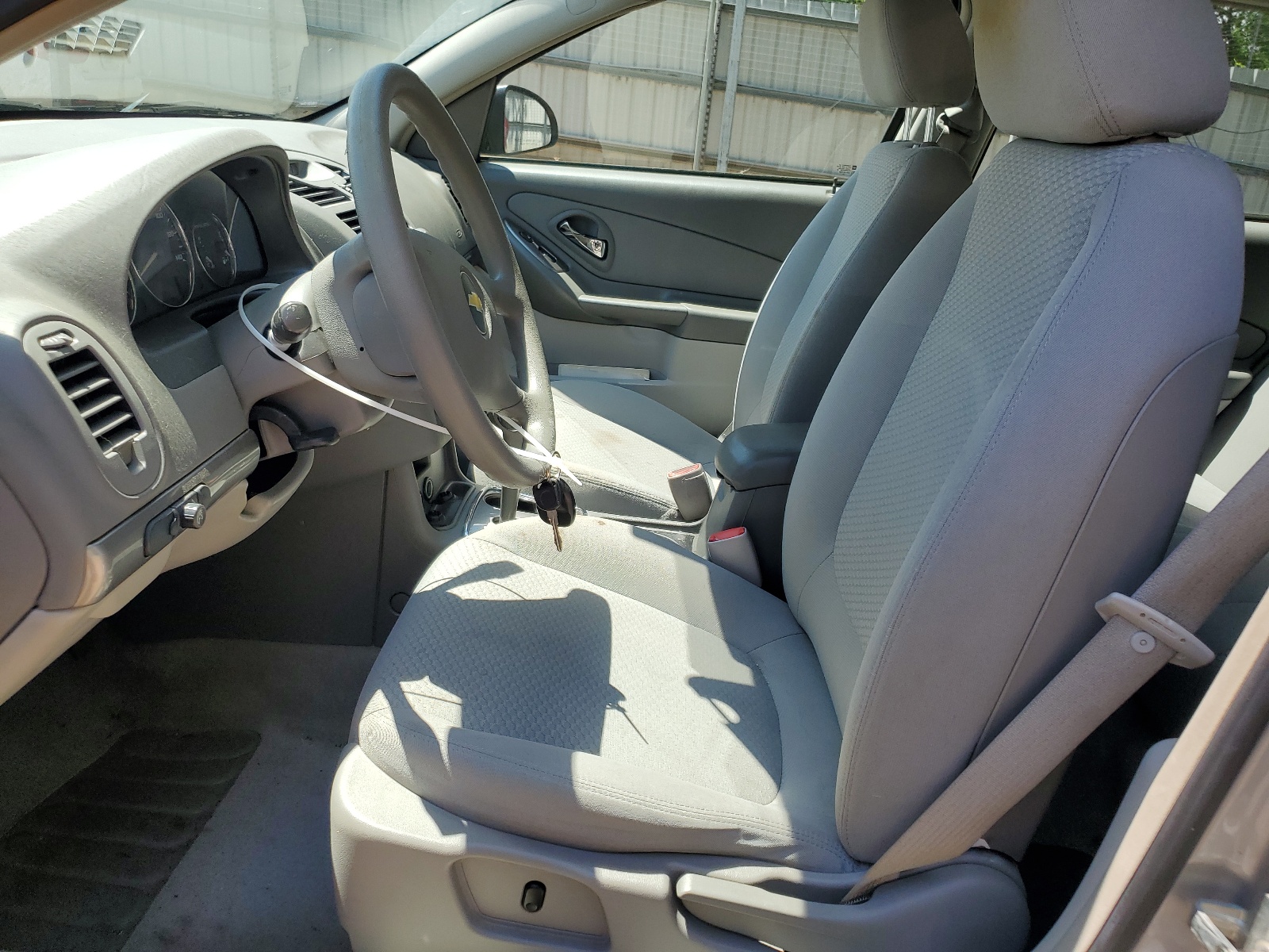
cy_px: 476
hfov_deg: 67.3
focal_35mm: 26
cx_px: 634
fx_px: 953
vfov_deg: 53.1
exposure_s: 1/714
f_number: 1.5
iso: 50
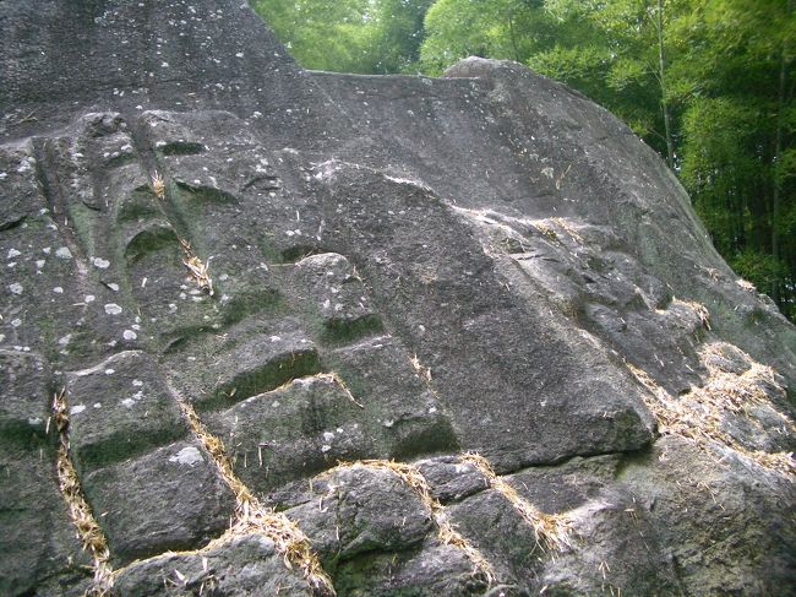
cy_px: 298
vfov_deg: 40.7
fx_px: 805
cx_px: 398
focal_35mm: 35
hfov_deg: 52.6
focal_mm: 5.8
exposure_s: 1/100
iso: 100
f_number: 2.6
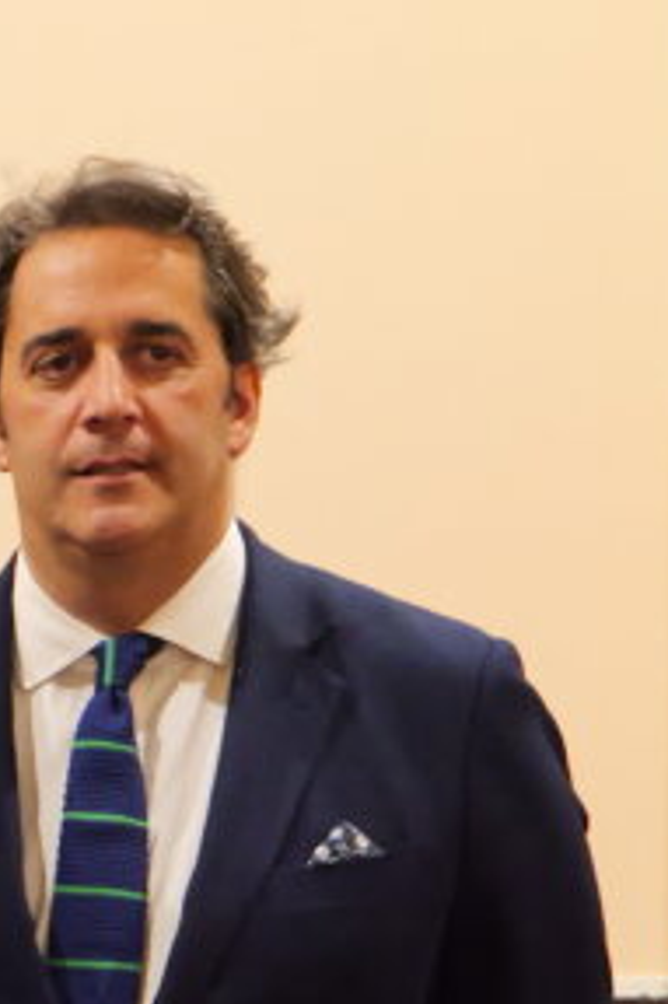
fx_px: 4124
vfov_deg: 13.5
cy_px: 1209
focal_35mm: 148
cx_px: -1165
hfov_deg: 8.2
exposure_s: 1/50
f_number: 3.1
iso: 3200
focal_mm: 17
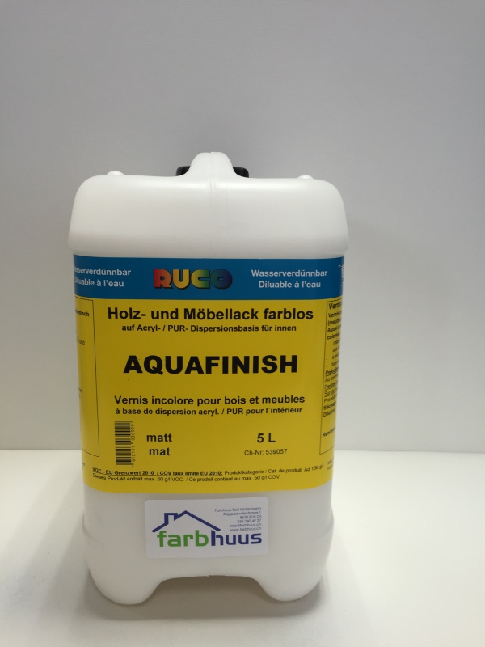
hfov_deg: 48.2
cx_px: 242
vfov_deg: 61.7
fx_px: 542
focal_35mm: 29
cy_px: 324
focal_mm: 4.15
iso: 40
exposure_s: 1/33
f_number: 2.2
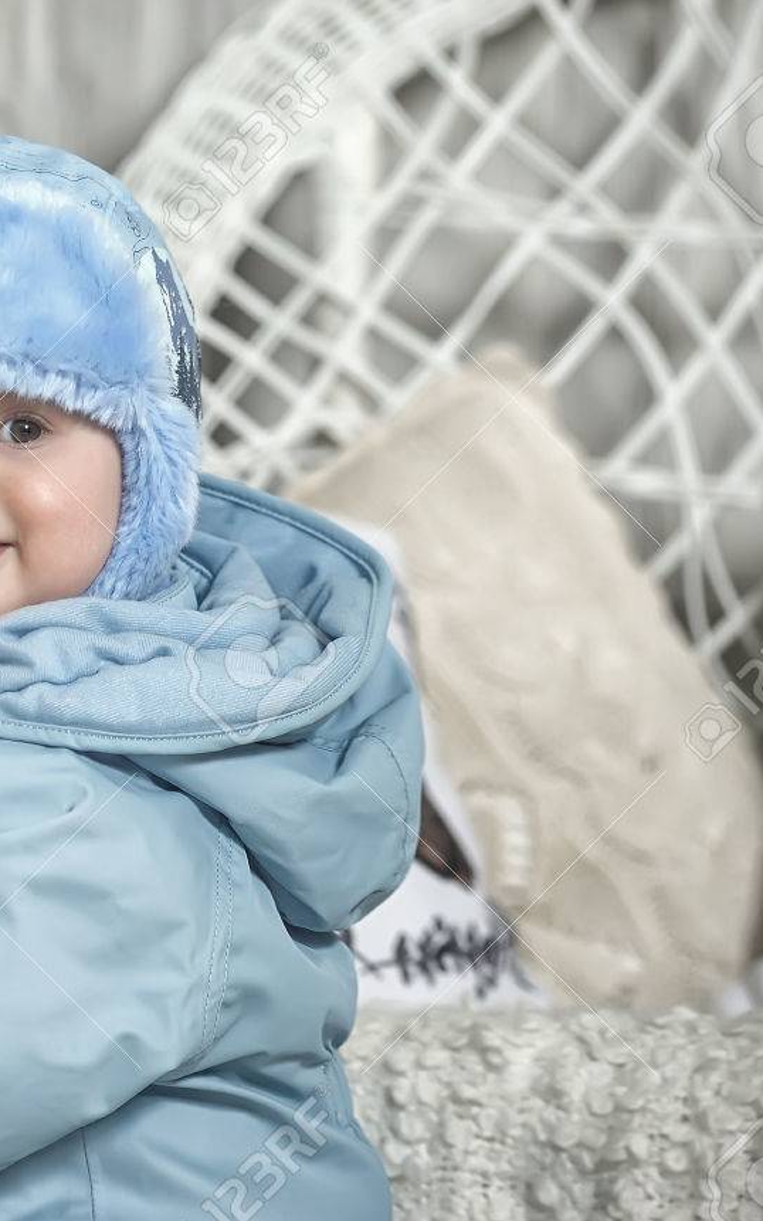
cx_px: -11
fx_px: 8186
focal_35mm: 246
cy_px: 610
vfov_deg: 8.5
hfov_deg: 5.3
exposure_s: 1/160
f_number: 6.3
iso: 400
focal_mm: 160
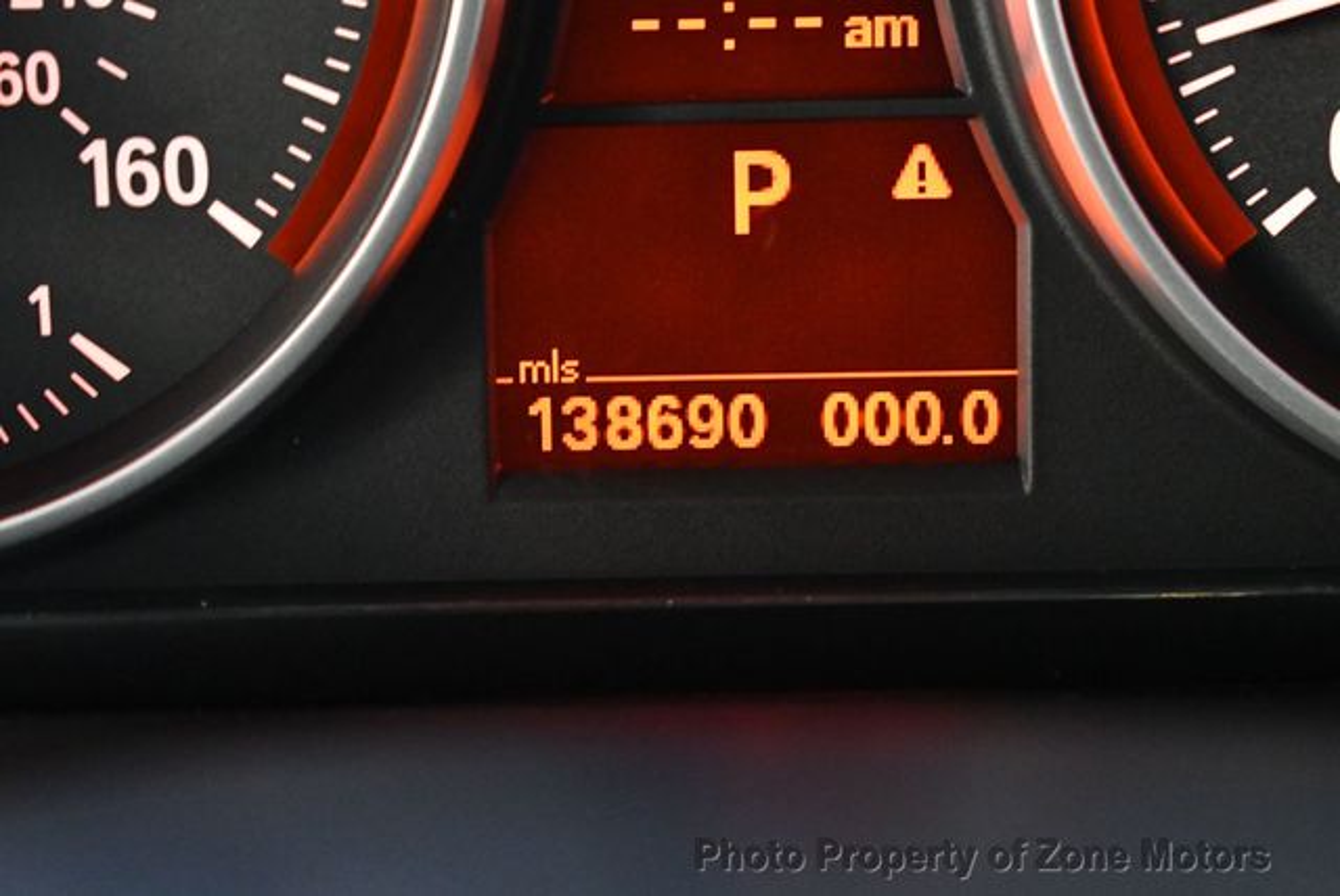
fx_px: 4098
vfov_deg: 12.5
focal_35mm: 110
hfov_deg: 18.6
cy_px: 448
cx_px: 670
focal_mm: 55
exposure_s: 1/60
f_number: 5.6
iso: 6400
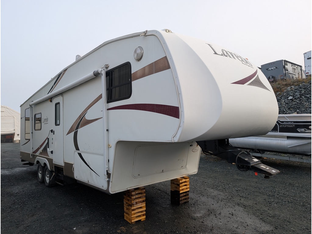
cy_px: 117
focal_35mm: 24
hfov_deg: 71.6
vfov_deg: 56.8
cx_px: 156
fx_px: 216
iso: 21
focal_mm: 6.9
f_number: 1.68
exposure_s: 1/186
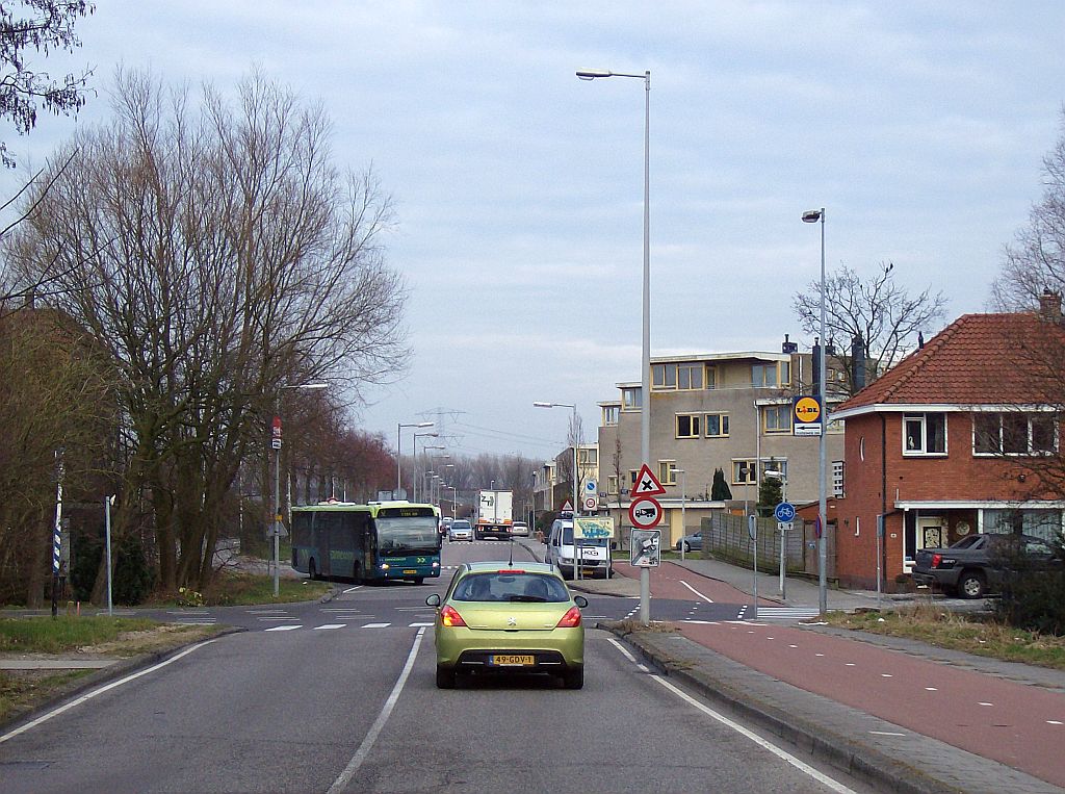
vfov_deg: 17.3
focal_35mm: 85
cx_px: 532
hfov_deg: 23.1
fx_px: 2609
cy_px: 397
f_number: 4.2
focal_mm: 14.1
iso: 100
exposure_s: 1/289
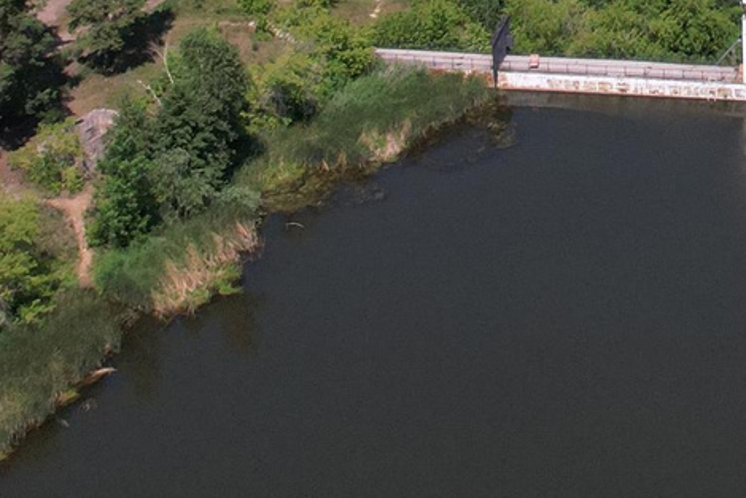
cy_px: -457
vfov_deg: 10.6
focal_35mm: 120
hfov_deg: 16.5
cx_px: 843
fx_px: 2487
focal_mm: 8.38
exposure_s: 1/240
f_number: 2.8
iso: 400
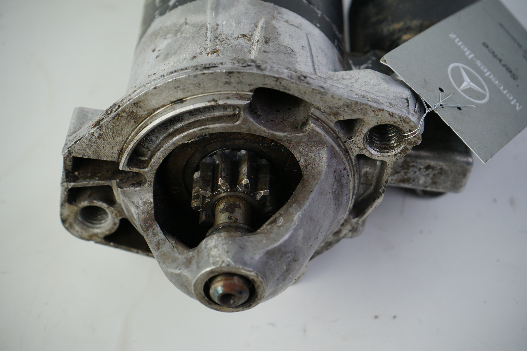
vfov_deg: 19.5
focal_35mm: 70
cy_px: 176
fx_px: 1025
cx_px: 264
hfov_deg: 28.8
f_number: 8
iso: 200
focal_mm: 70
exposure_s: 1/160
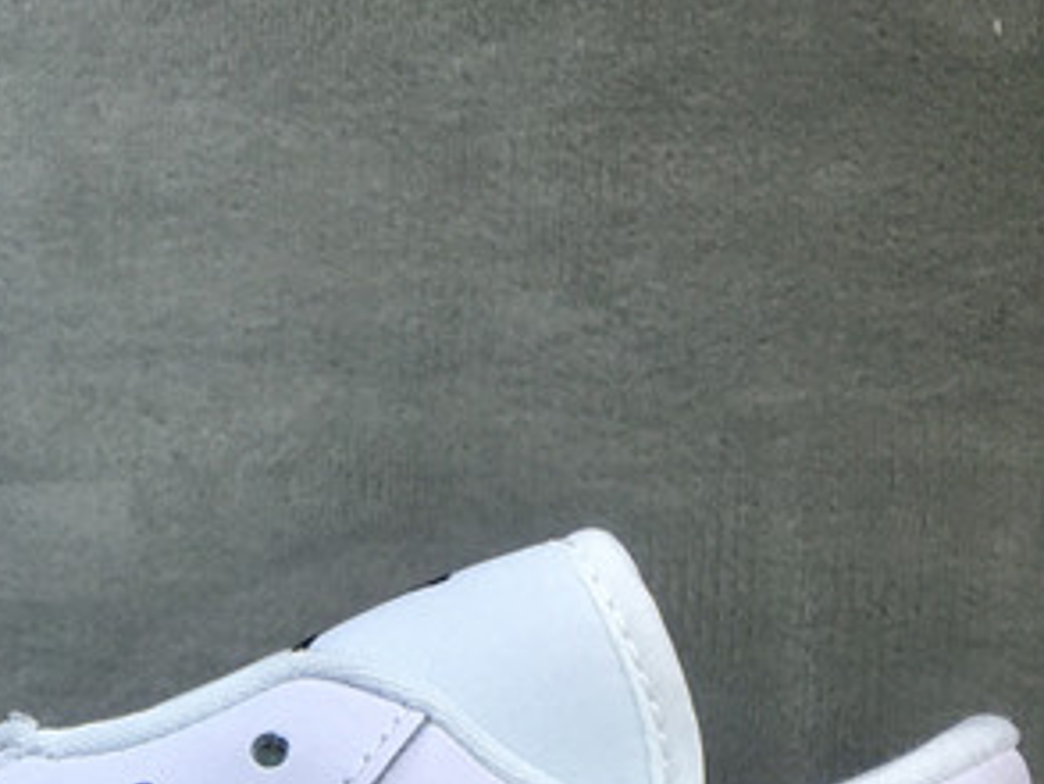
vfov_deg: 15.5
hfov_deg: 21.4
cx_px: 43
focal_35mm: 89
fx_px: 2685
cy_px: 1139
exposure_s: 1/100
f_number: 2.2
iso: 32
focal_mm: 4.15
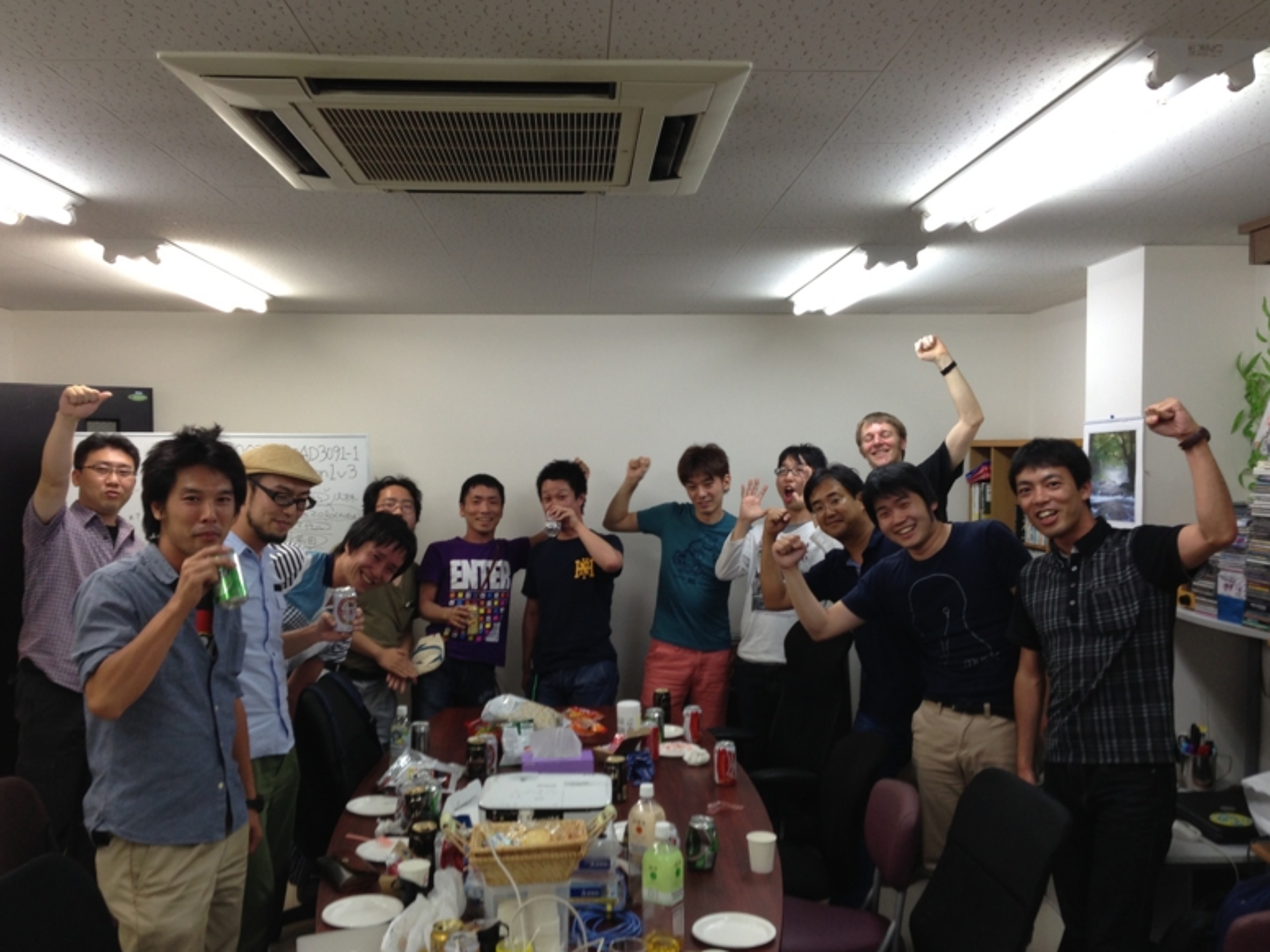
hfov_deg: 54.0
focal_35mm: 34
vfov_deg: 41.8
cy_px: 486
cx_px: 627
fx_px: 1247
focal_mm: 4.13
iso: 64
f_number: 2.4
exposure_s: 1/30
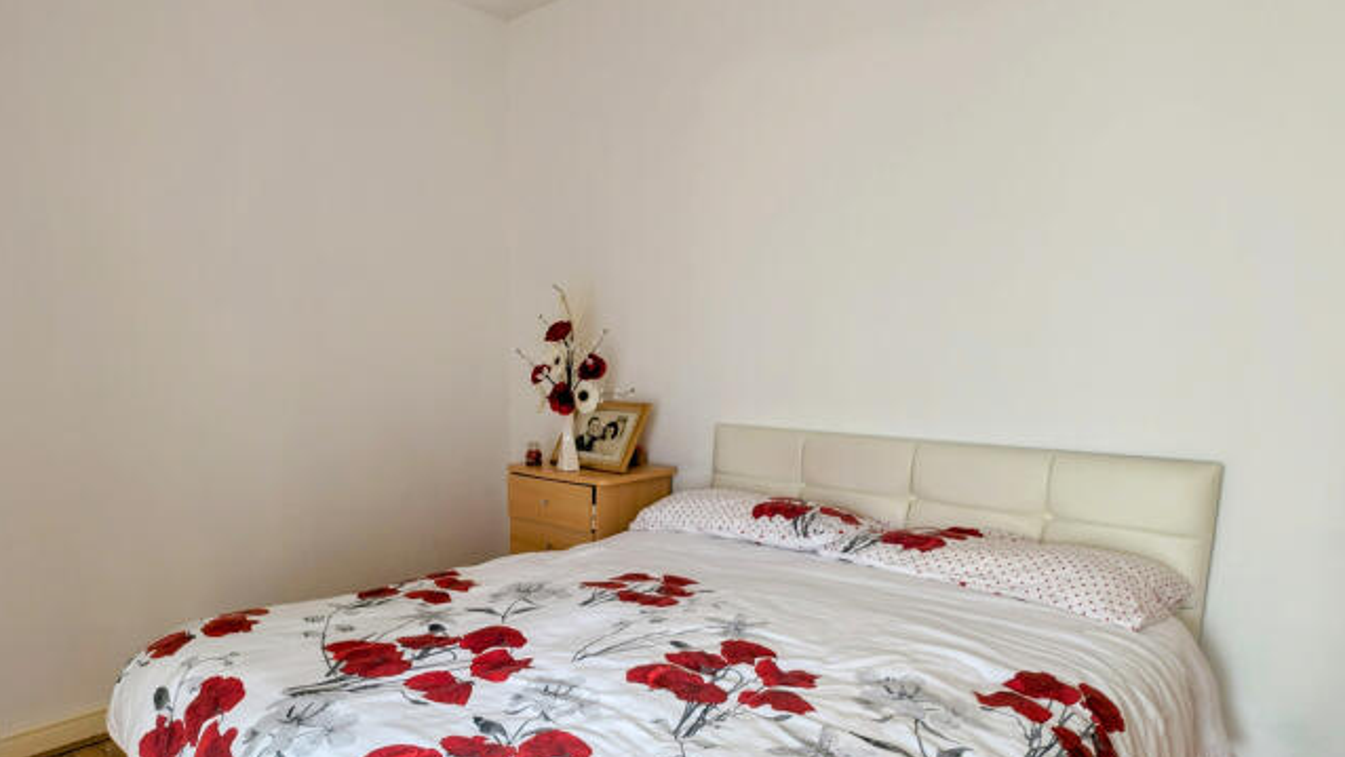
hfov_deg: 82.5
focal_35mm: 21
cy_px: 469
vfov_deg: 53.1
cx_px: 519
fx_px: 749
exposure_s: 1/59.2
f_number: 1.95
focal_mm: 2.23
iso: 41
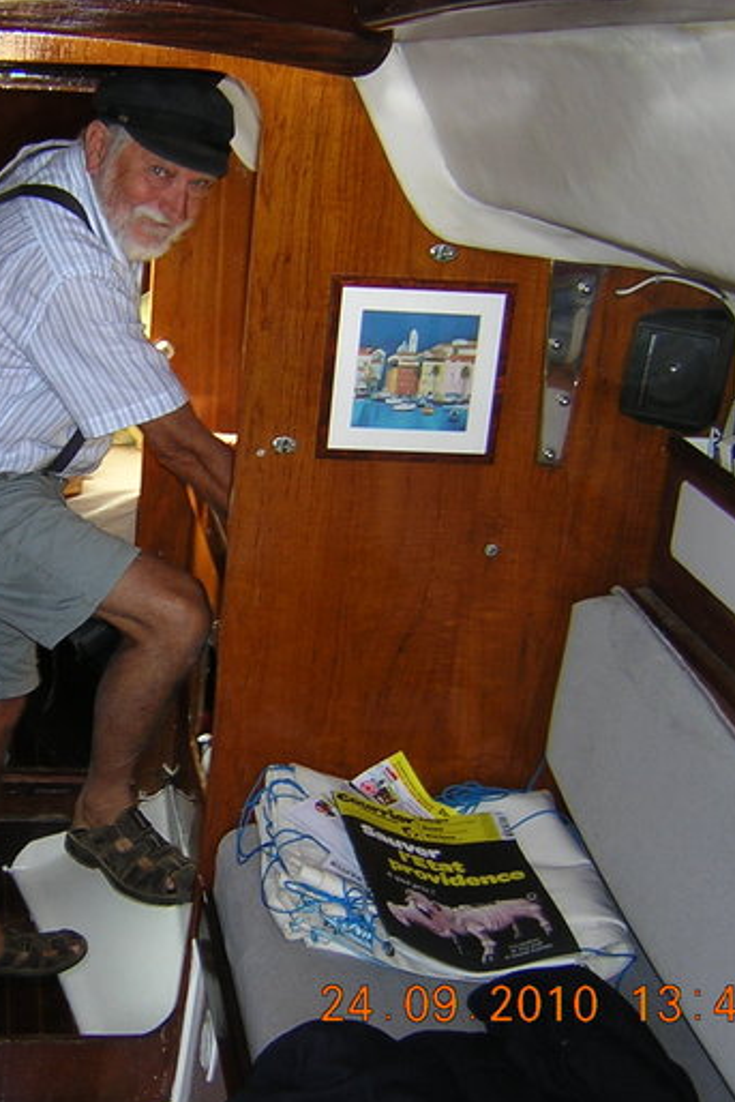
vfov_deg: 38.9
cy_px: 559
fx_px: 1561
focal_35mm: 51
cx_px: 103
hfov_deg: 25.8
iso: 107
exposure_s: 1/60.1
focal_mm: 4.7
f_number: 2.6
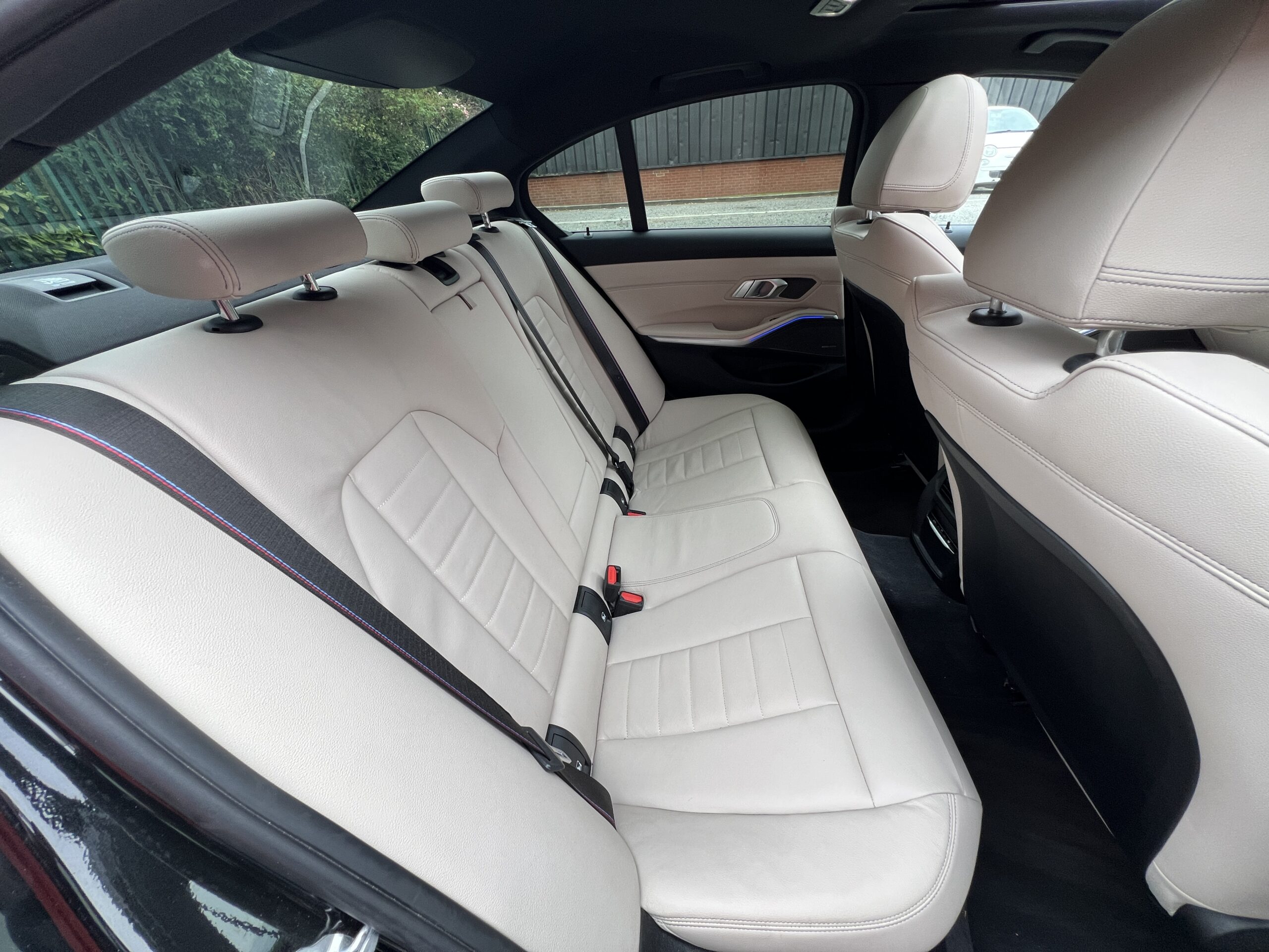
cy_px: 476
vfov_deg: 89.9
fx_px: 477
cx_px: 634
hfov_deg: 106.2
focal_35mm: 13
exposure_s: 1/99
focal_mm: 1.57
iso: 80
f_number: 1.8
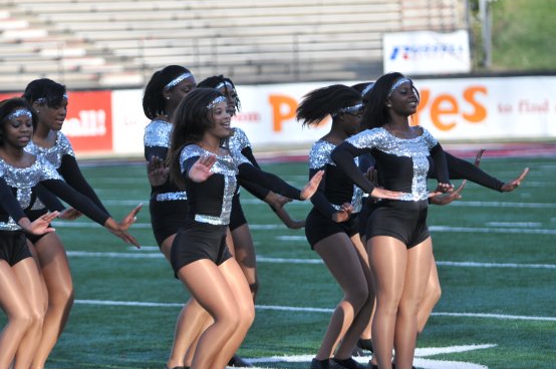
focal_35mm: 271
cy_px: 181
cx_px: 193
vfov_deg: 5.1
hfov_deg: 7.6
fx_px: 4176
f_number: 2.8
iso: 200
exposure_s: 1/1250
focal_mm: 125
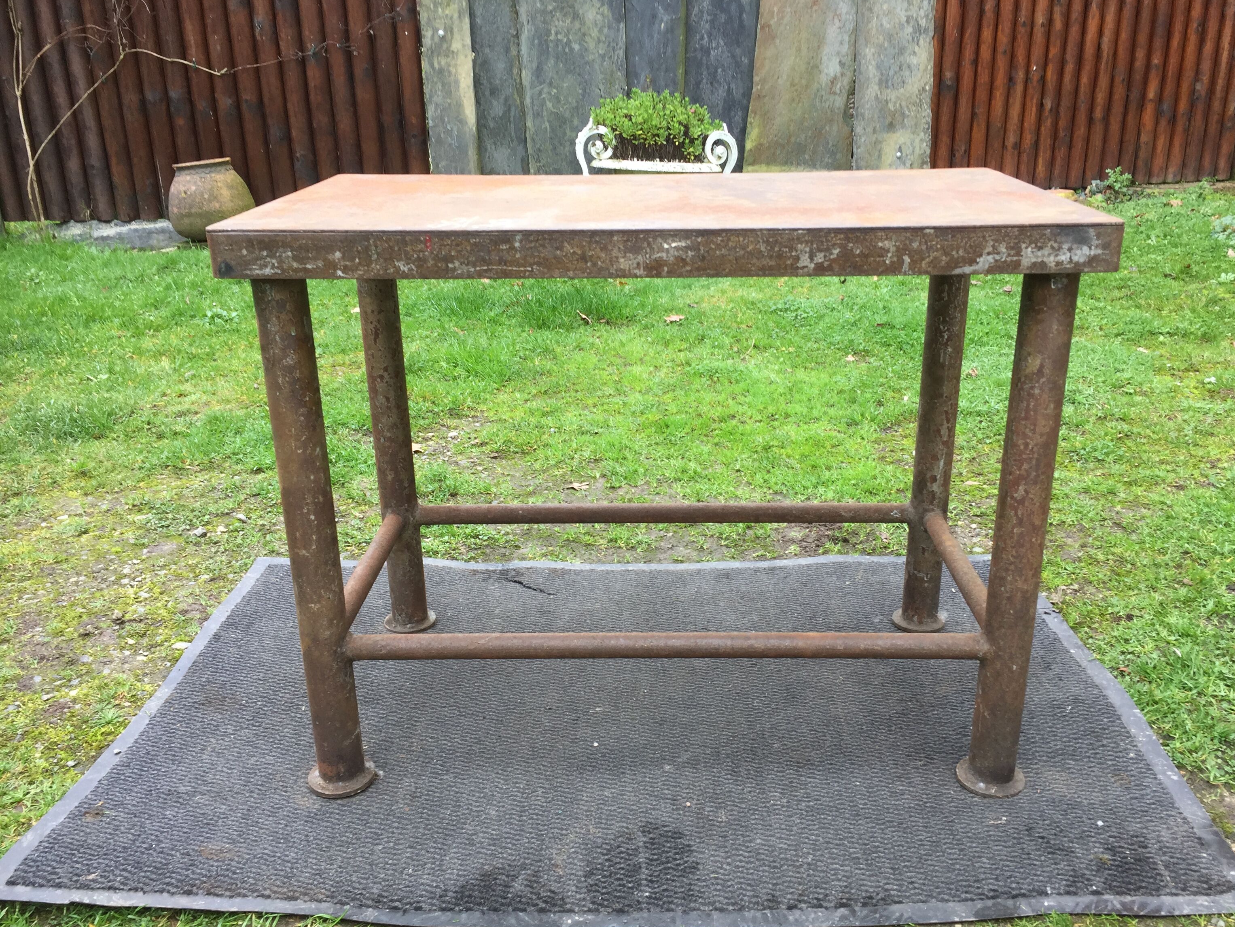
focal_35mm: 31
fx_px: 1106
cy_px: 486
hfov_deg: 58.3
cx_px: 647
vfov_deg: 45.4
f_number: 2.2
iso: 32
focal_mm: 4.15
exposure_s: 1/50
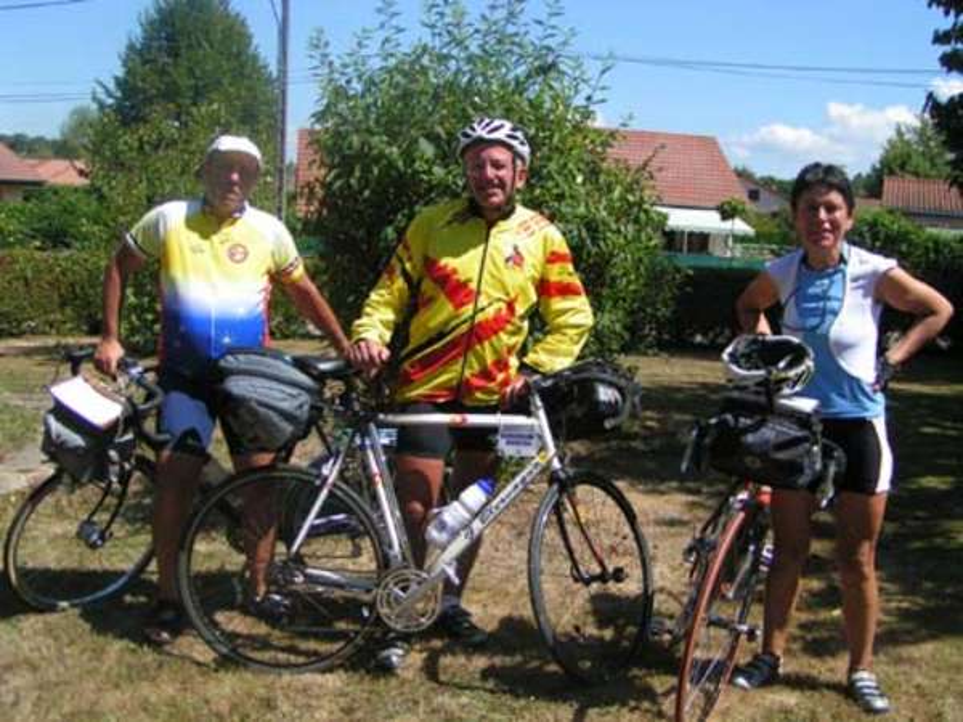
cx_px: 482
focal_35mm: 38
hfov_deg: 49.0
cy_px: 361
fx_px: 1057
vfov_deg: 37.7
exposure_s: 1/1000
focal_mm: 5.8
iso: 50
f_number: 3.2
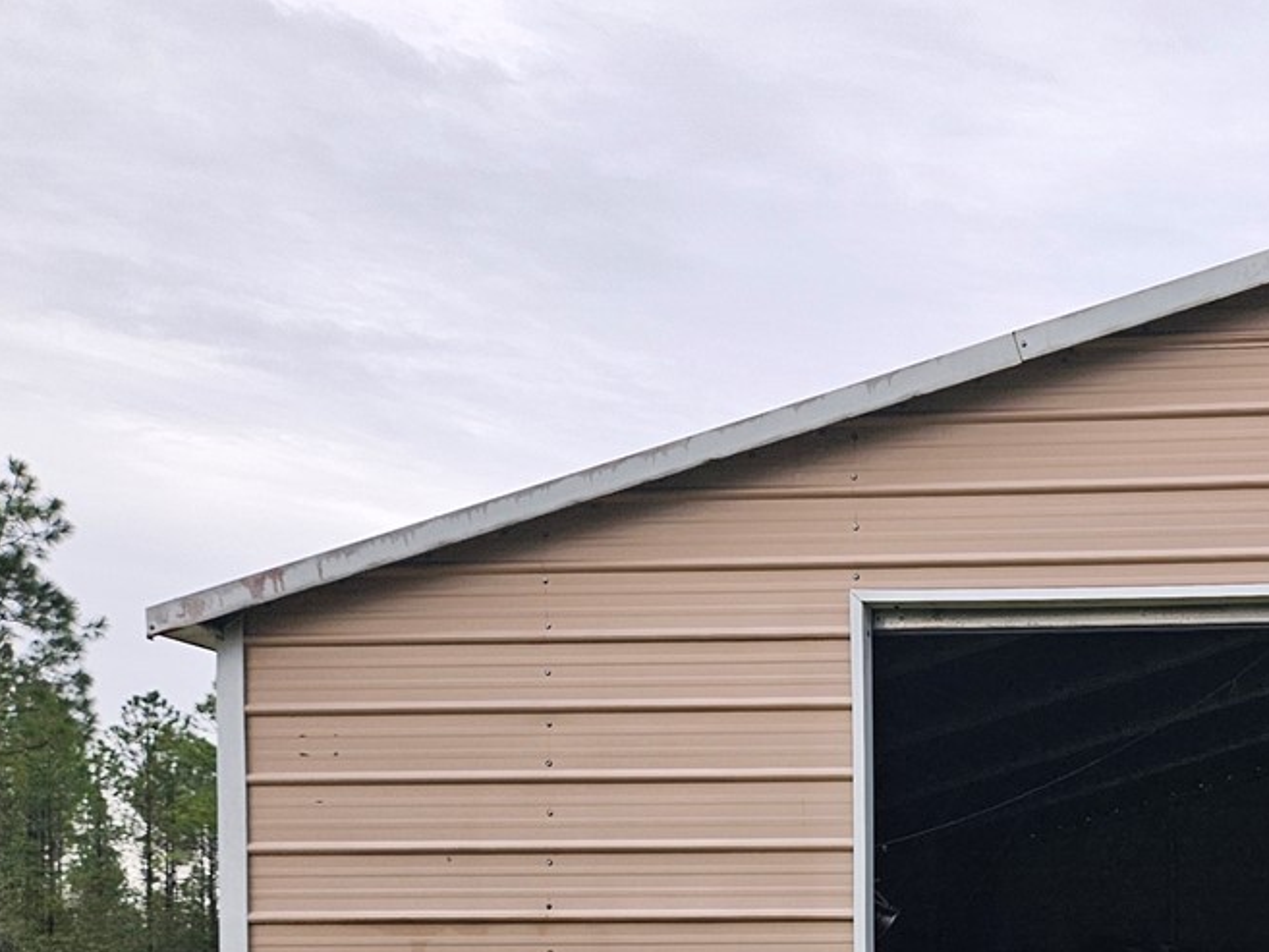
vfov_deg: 24.5
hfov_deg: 31.0
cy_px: 1029
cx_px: 1354
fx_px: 2053
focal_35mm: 56
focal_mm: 5.4
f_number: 1.8
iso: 80
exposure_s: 1/359
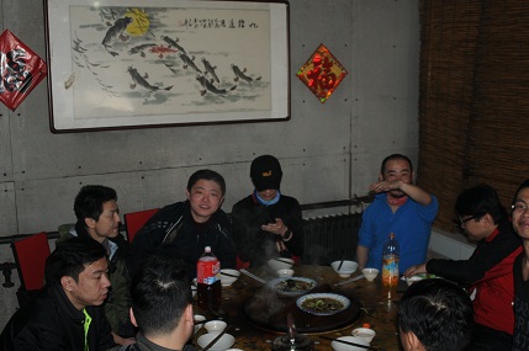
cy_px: 176
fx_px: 616
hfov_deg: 46.4
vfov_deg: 31.8
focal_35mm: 42
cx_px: 264
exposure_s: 1/60
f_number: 3.5
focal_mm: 28
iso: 250
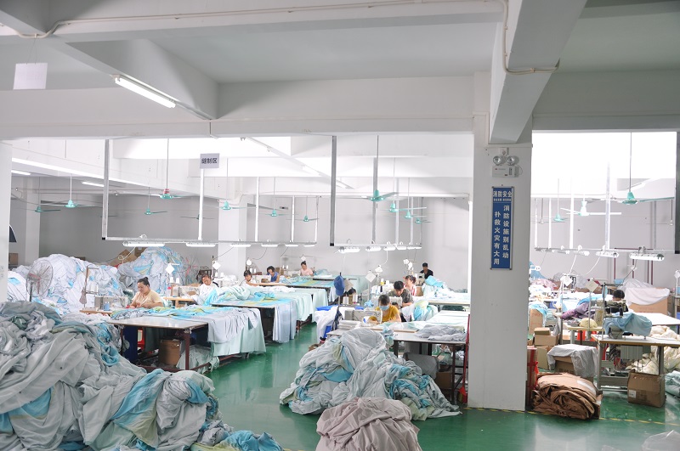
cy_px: 226
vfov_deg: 39.9
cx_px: 340
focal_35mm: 33
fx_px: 622
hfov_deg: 57.3
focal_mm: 22
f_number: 3.8
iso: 200
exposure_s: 1/40
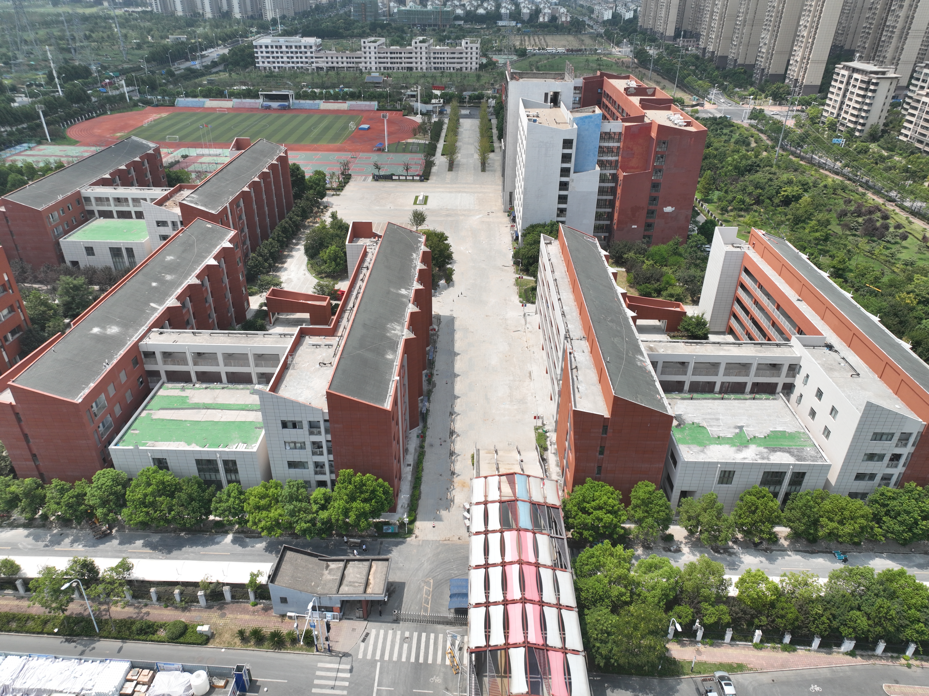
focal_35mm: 24
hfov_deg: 71.6
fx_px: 644
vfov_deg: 56.8
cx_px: 464
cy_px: 348
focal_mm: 12.29
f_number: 2.8
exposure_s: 1/200
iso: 110
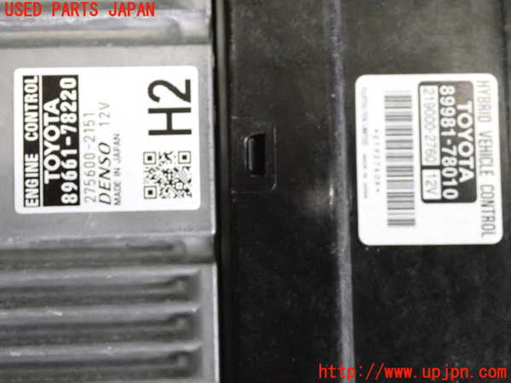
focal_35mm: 67
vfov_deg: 21.9
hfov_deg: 29.0
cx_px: 256
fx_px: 989
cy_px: 192
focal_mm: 11.88
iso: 6400
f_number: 3.8
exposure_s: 1/125
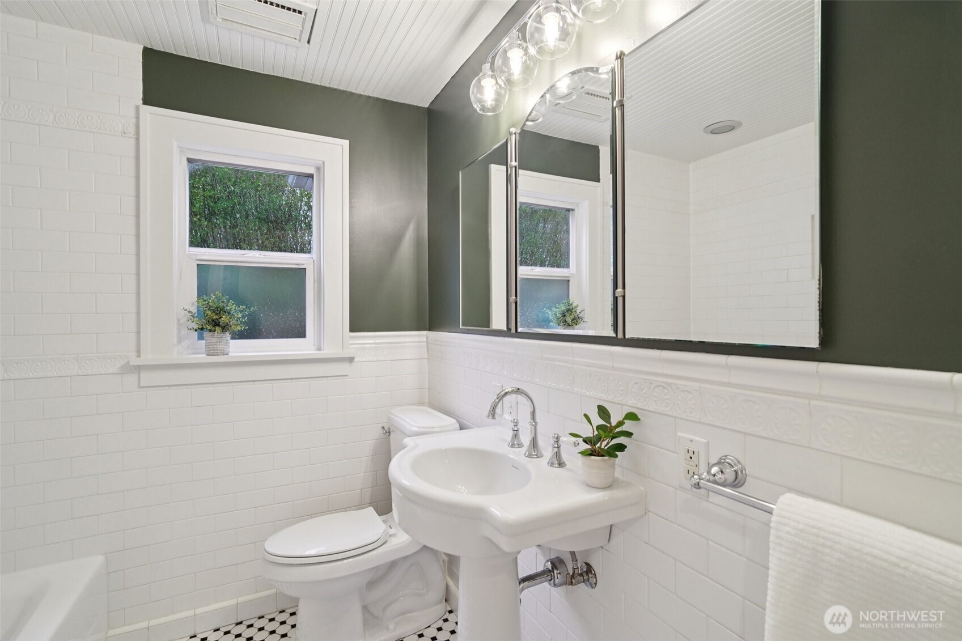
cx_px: 481
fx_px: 427
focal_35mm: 16
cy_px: 320
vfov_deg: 73.7
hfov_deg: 96.7
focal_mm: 16
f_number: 8
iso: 1600
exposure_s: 1/25
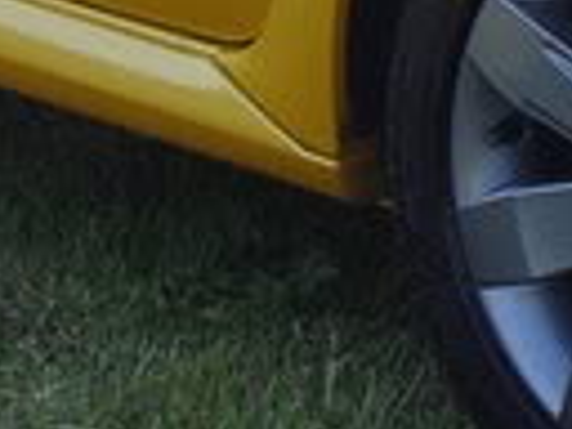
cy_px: -268
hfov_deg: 7.1
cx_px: 661
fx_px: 4610
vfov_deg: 5.3
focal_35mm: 279
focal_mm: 7.8
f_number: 4.4
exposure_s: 1/180
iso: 80
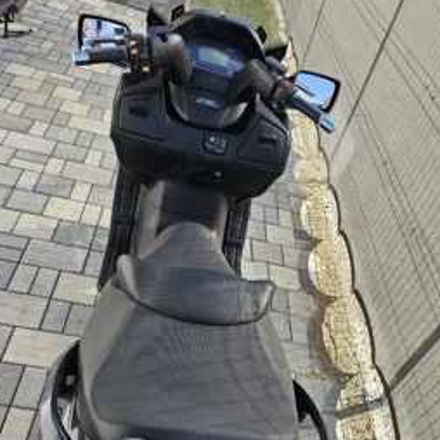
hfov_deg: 51.1
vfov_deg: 48.9
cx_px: 206
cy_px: 336
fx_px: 460
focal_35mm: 32
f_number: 1.7
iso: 10
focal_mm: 6.3
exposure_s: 1/208
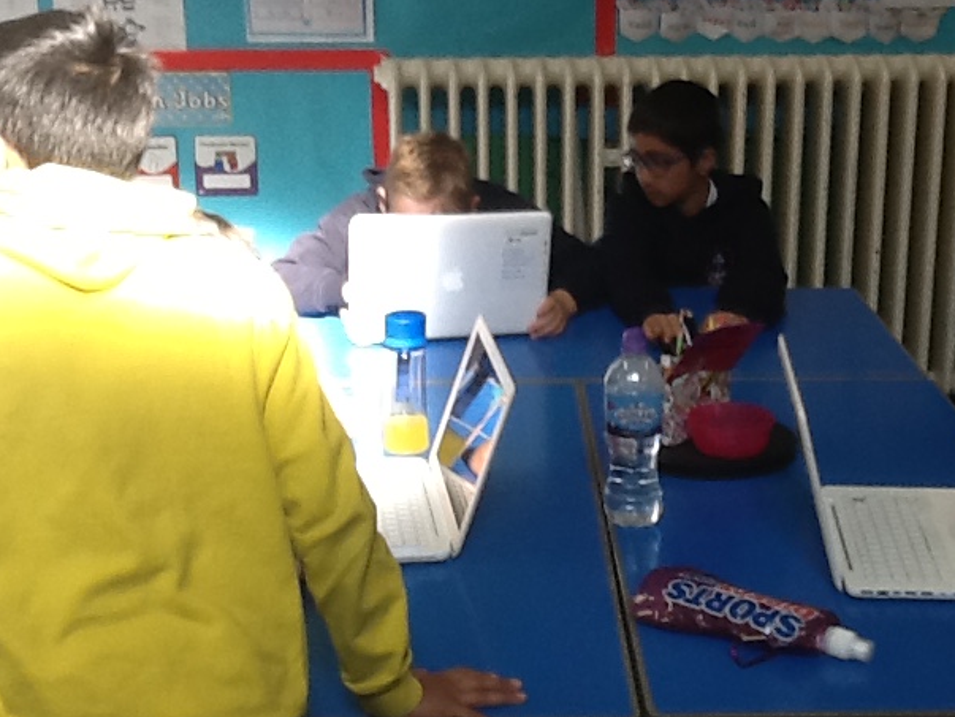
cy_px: 481
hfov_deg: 27.7
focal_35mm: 70
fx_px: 1932
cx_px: 542
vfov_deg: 21.0
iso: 40
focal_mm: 2.03
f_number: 2.4
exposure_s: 1/60
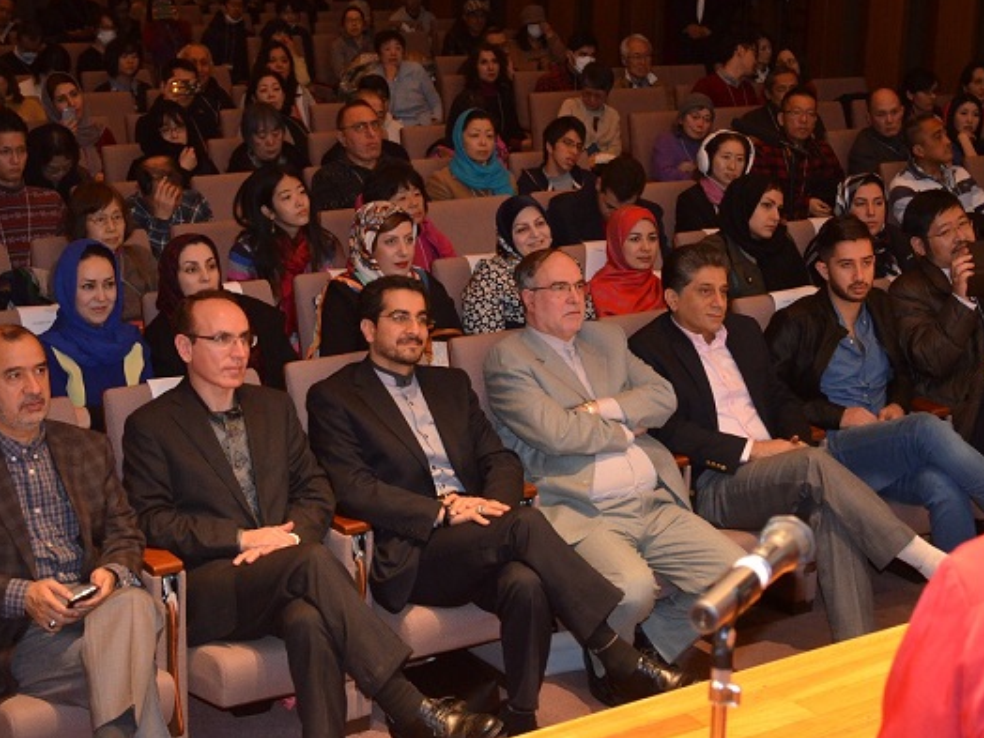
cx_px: 490
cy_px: 366
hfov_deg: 29.4
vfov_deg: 22.3
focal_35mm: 66
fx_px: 1876
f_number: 5.3
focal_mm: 40
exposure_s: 1/60
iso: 3200
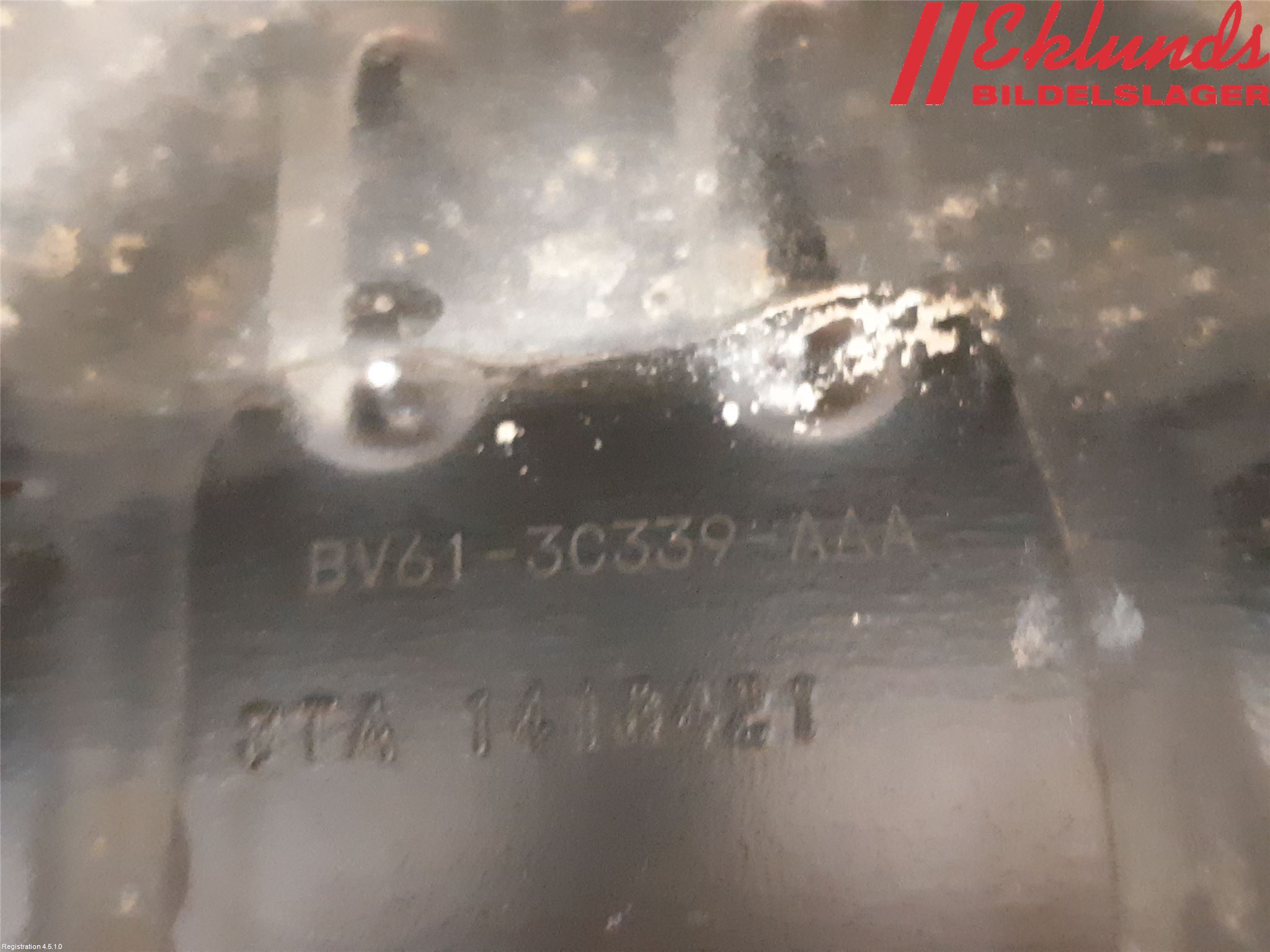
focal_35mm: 26
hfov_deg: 67.3
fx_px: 954
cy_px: 476
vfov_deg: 53.1
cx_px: 635
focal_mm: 3.93
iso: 1250
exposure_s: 1/10
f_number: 1.7
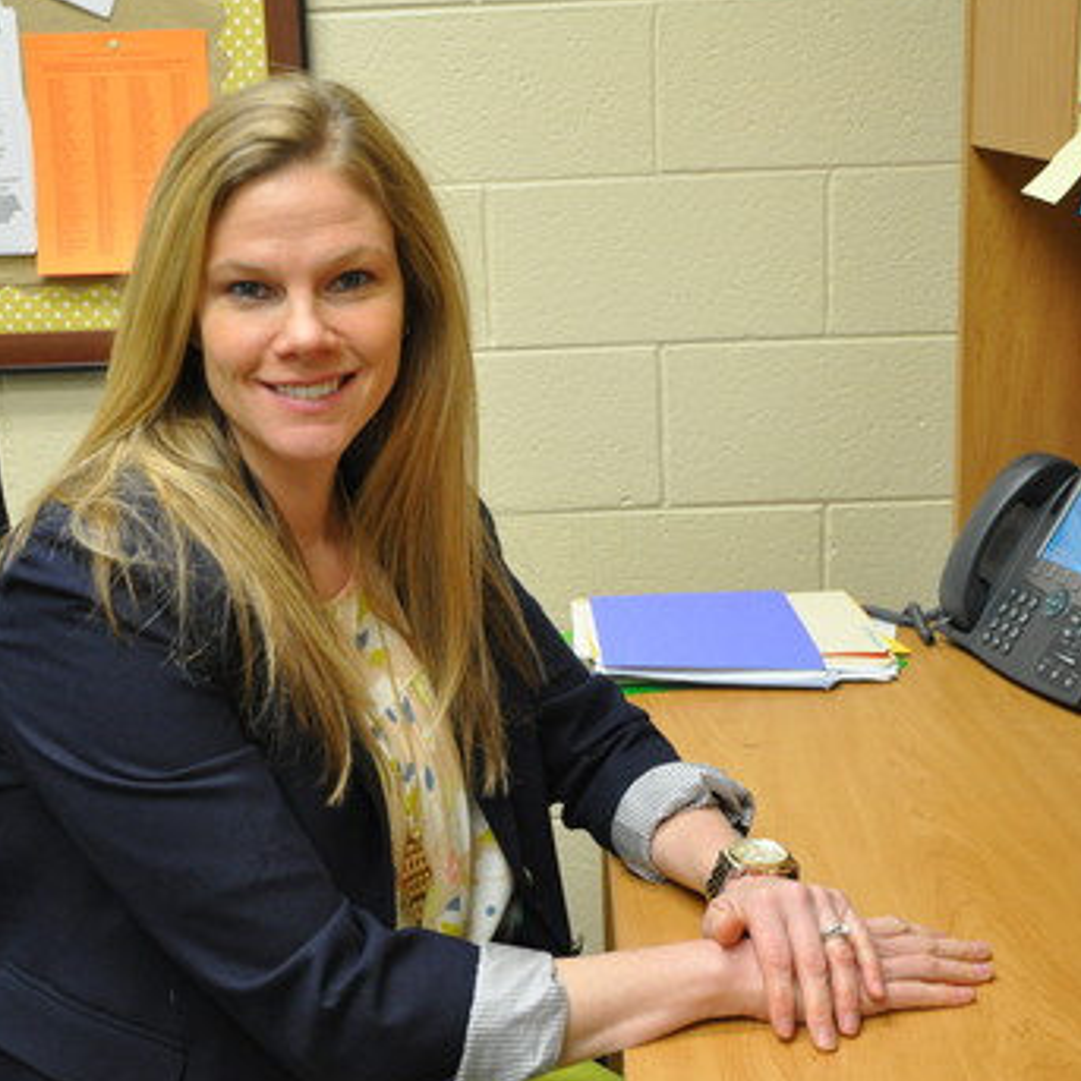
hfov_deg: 31.6
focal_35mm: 54
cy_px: 567
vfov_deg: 31.6
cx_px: 466
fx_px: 1908
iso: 800
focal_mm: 26
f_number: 4
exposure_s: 1/40
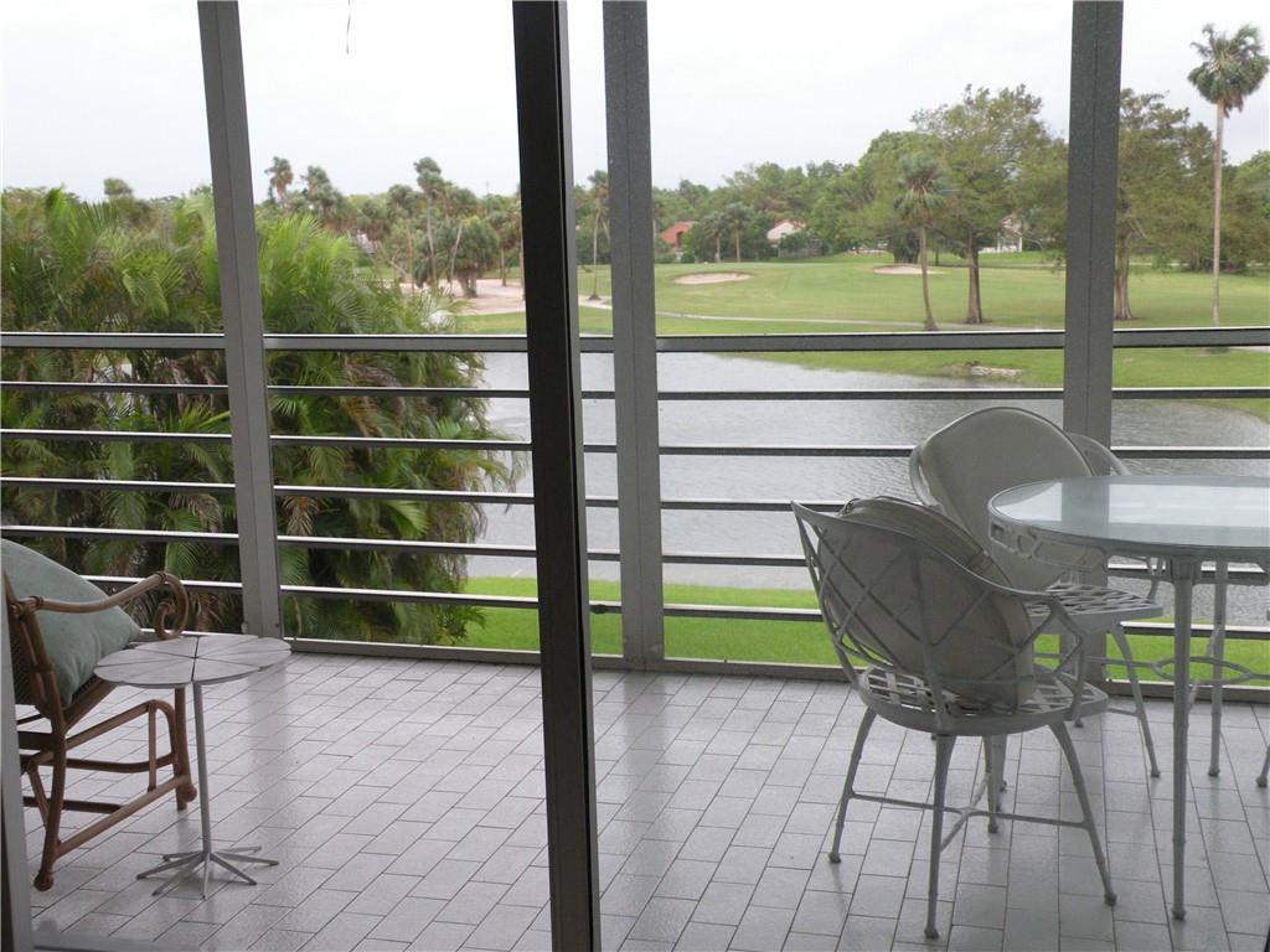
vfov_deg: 34.3
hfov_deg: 44.8
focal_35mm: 42
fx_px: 1541
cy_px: 476
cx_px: 635
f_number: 3.2
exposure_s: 1/60
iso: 235
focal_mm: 7.4
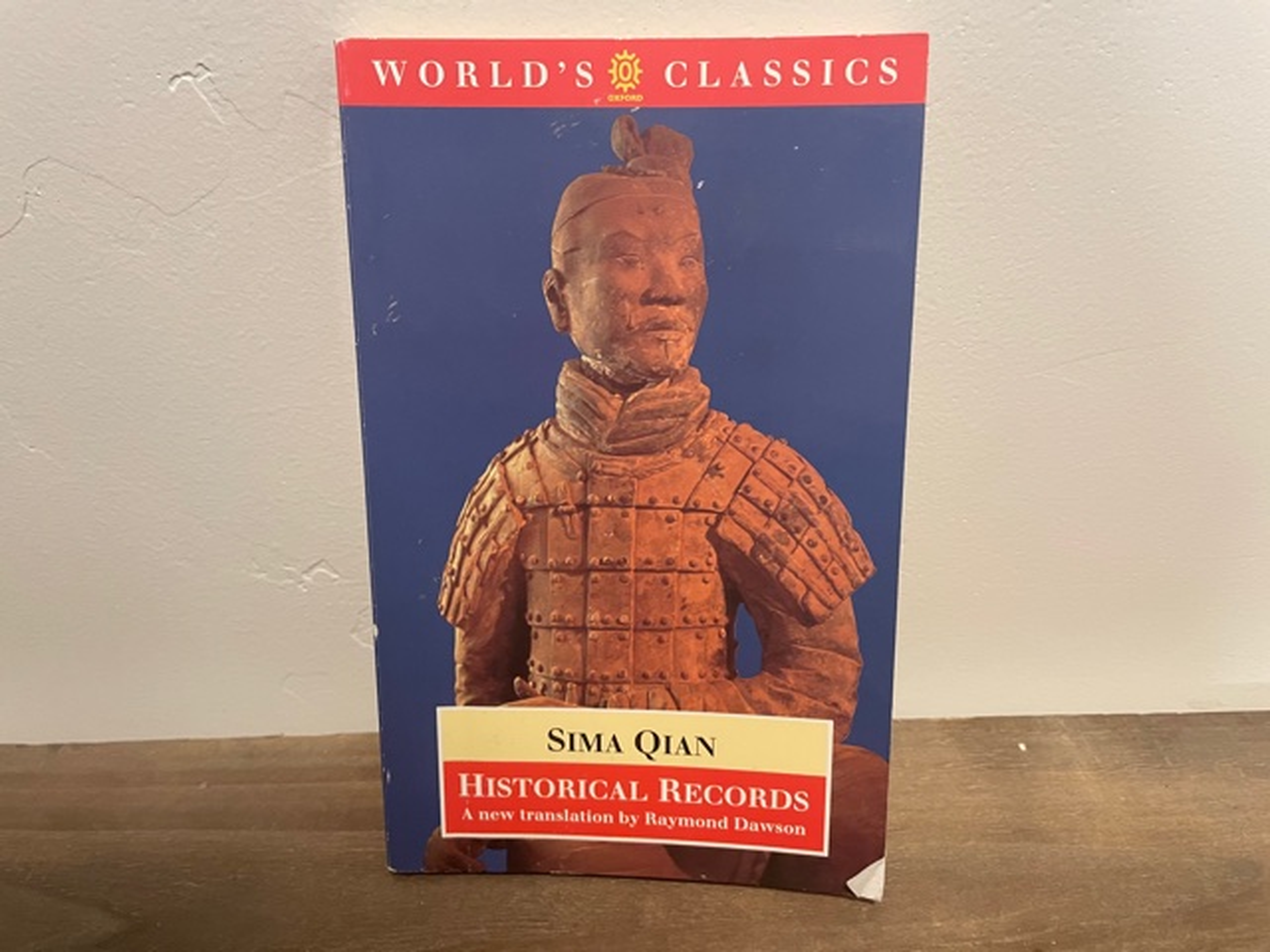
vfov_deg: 53.1
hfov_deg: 67.3
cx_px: 635
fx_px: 954
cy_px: 476
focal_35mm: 26
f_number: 1.6
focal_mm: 4.2
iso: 320
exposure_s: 1/60
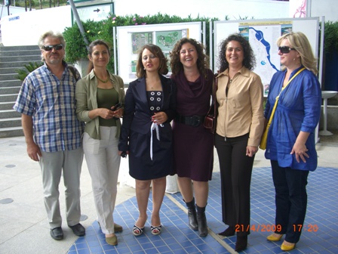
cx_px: 169
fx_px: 371
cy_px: 127
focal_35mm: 38
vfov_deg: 37.7
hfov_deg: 49.0
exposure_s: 1/200
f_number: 2.8
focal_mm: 7.9
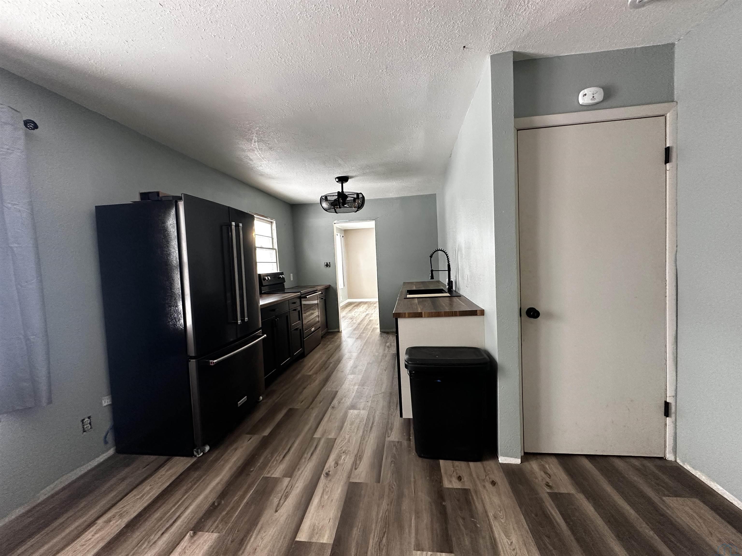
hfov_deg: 102.1
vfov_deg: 85.7
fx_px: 300
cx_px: 371
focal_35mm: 14
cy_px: 278
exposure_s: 1/120
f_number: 2.2
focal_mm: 2.22
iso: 320
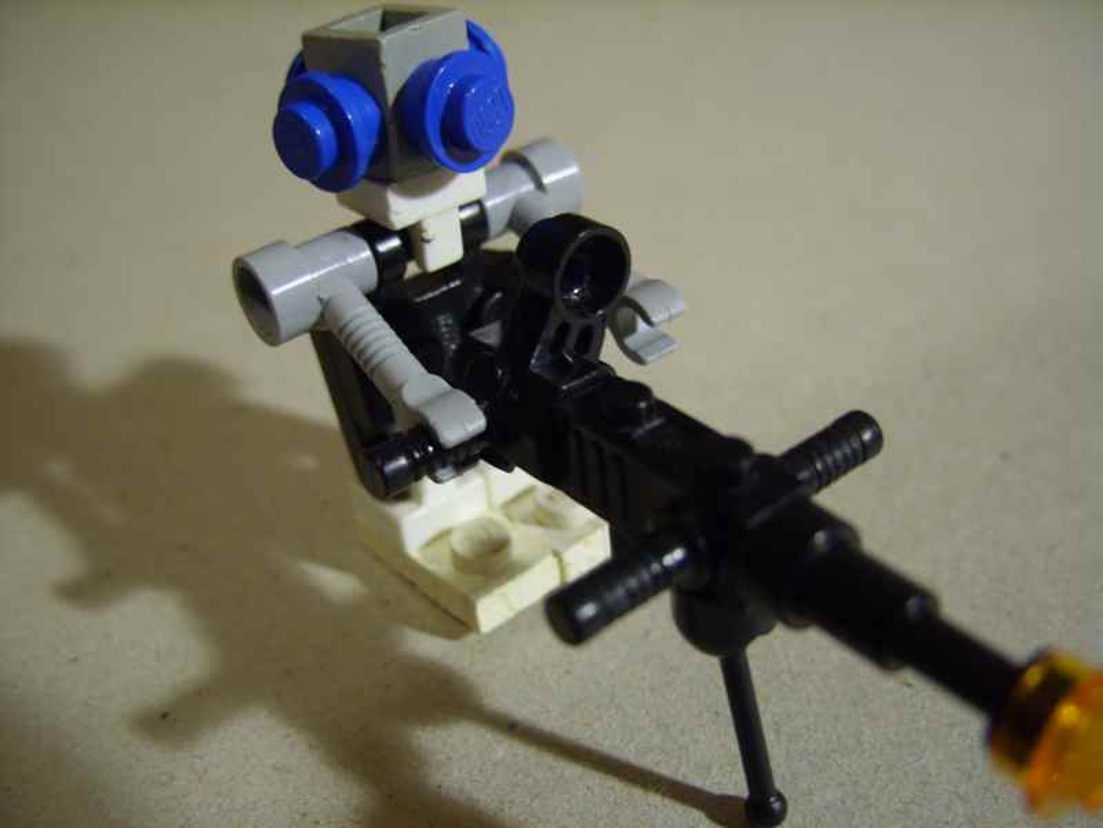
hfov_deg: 49.0
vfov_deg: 37.7
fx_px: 1211
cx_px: 552
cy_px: 414
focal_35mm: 38
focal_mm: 7.8
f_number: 2.8
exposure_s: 1/2
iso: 100
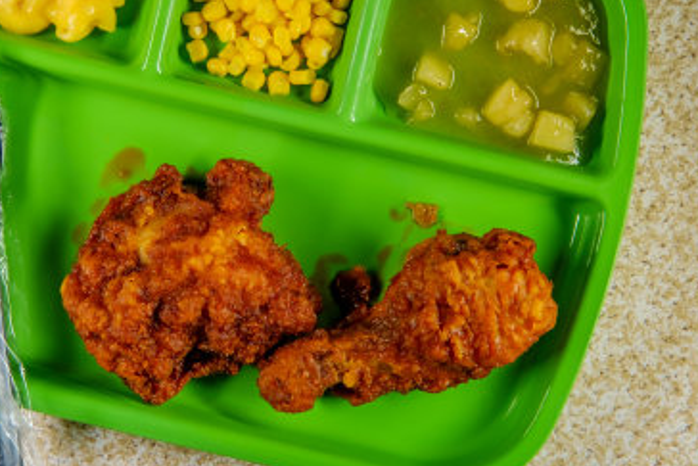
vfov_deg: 15.3
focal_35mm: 89
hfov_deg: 22.8
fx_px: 1726
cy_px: 140
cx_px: 236
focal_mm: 35
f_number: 8
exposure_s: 1/125
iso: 320
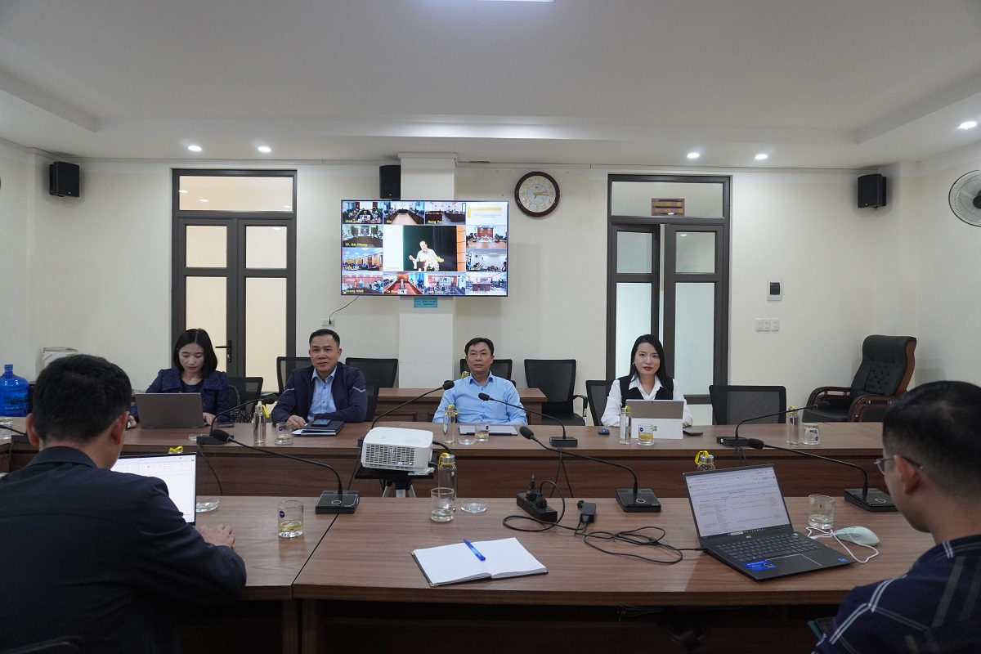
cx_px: 490
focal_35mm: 24
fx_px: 654
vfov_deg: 53.1
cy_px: 327
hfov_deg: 73.7
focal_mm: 16
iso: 1600
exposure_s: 1/160
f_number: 4
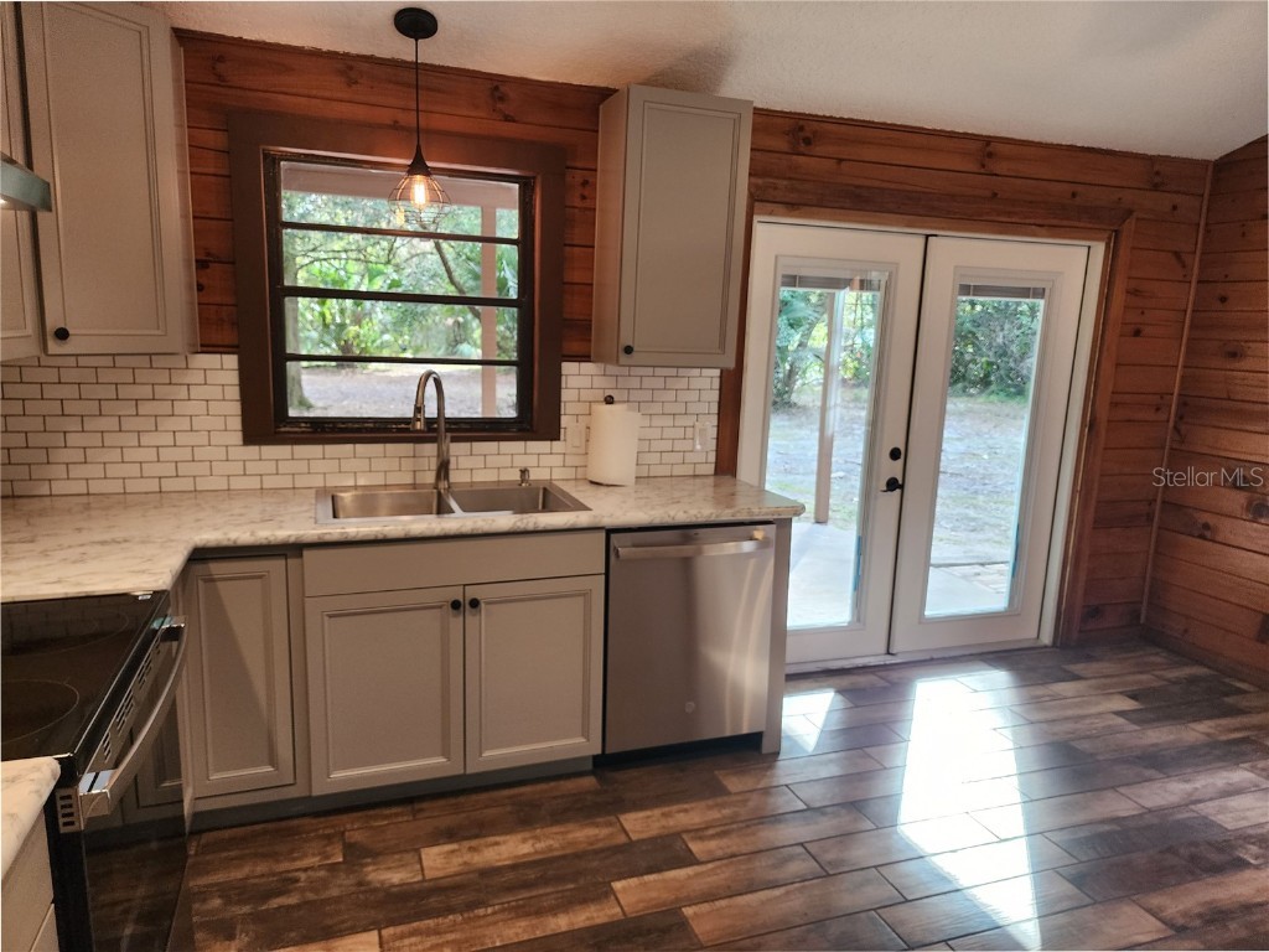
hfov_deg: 73.9
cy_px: 476
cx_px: 634
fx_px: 843
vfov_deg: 58.9
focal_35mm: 23
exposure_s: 1/120
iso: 160
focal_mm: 6.4
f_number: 1.8
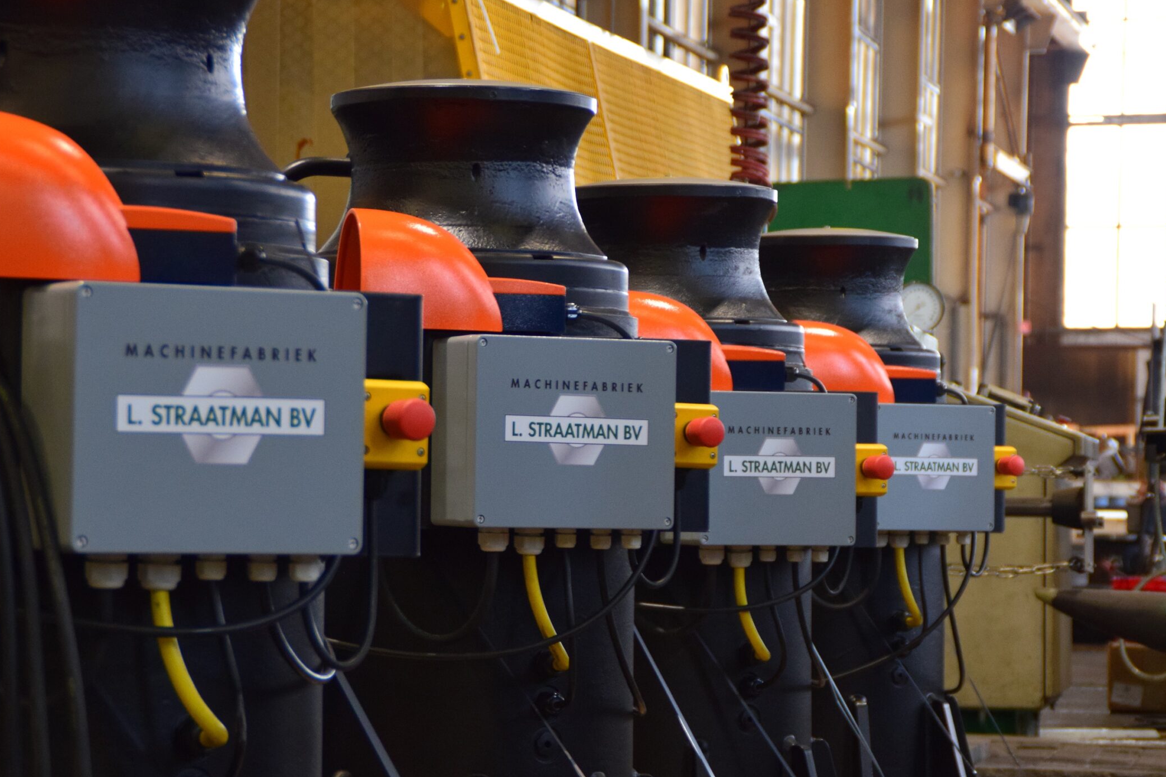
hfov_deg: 15.9
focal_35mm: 129
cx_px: 458
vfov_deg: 10.6
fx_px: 4178
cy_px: 413
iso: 1600
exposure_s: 1/80
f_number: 5.6
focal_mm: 70
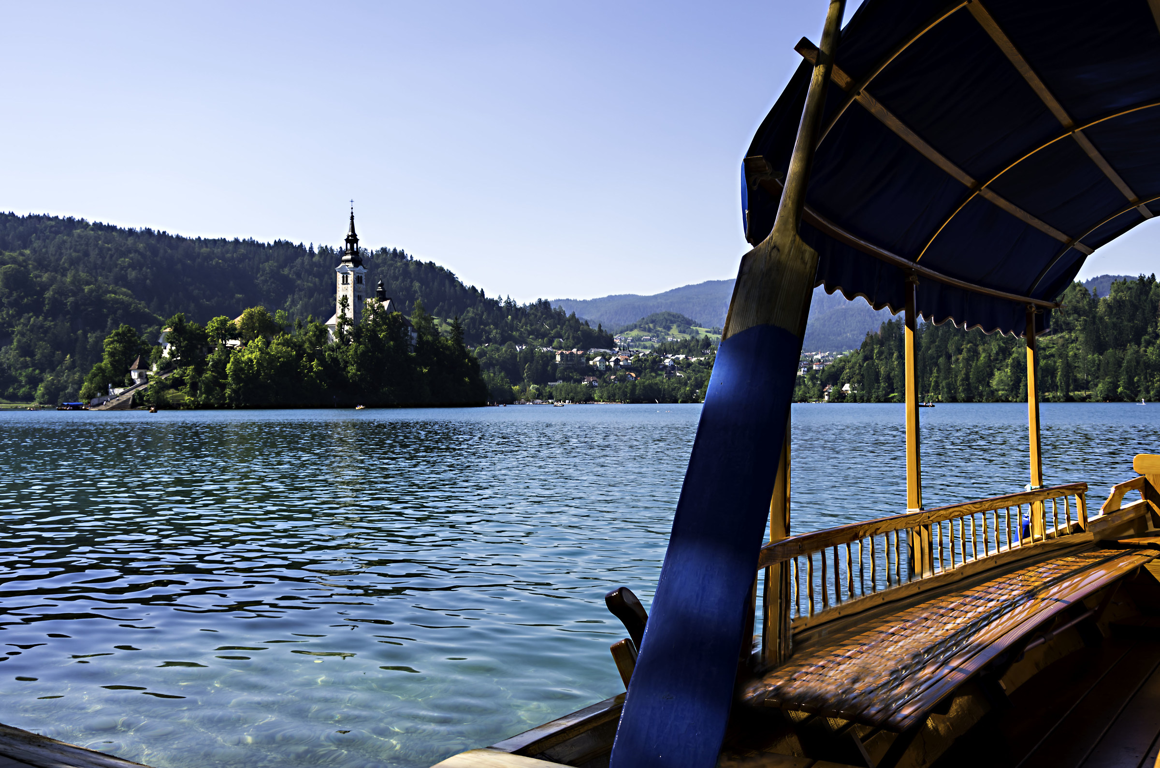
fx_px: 1157
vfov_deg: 36.7
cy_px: 384
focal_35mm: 36
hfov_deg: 53.2
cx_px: 580
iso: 100
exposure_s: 1/80
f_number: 10
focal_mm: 24
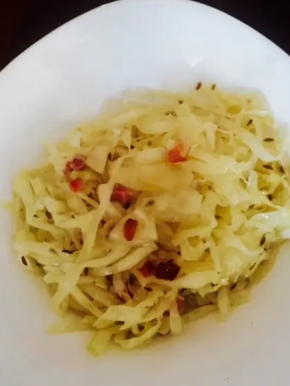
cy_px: 195
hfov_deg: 38.7
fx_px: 413
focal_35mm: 37
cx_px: 154
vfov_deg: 50.1
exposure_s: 1/33
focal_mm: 4.15
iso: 200
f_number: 2.2
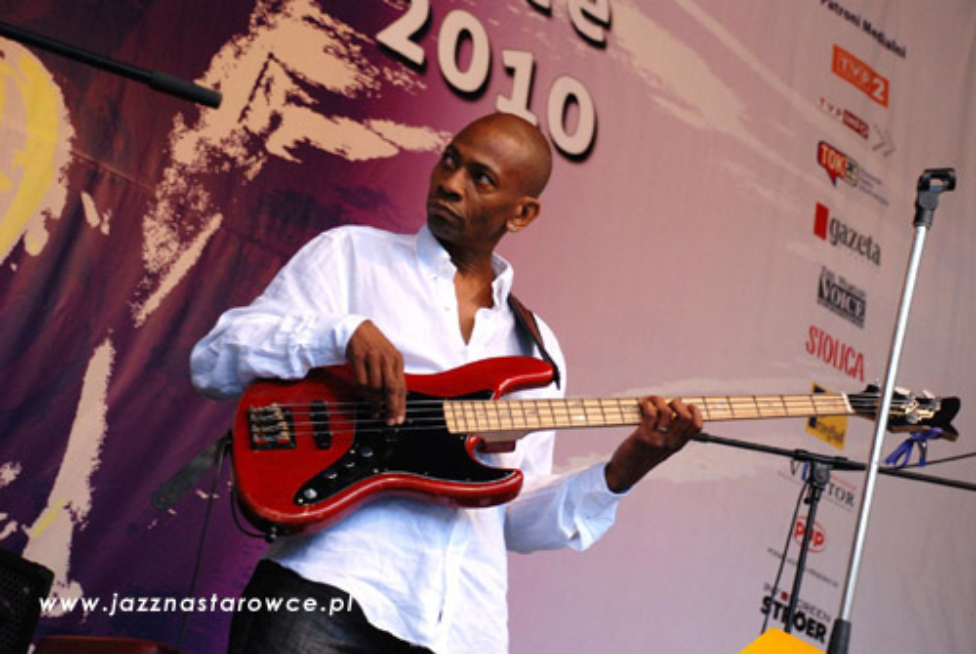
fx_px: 2525
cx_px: 488
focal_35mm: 93
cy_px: 327
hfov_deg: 21.9
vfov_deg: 14.8
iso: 800
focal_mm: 62
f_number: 5.3
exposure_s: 1/80
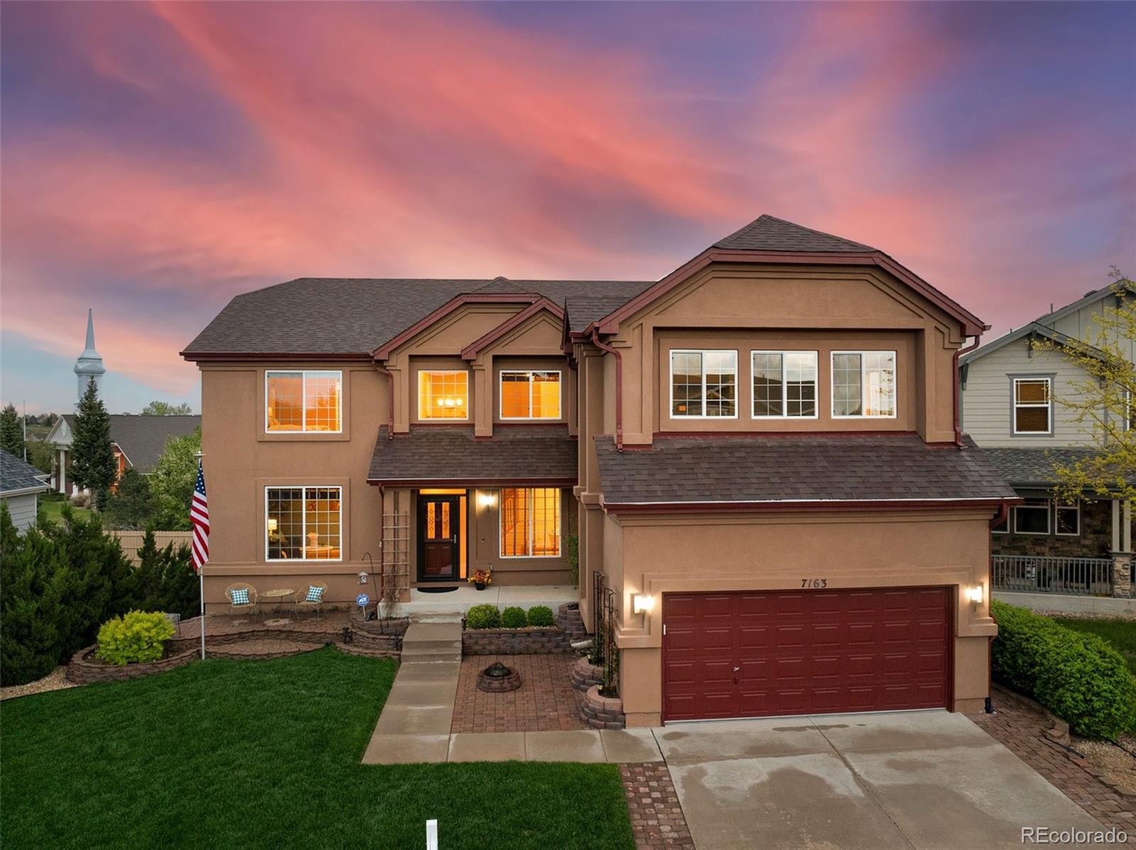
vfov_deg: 56.7
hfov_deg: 71.6
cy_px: 425
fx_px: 787
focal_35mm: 24
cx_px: 568
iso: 420
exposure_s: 1/15
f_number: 2.8
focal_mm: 12.29
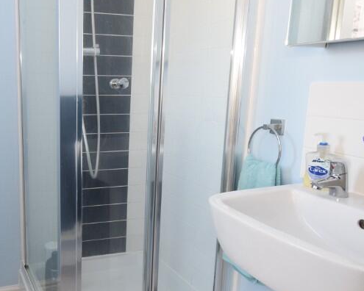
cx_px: 76
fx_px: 377
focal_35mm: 35
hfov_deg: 48.8
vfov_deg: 42.2
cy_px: 161
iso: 450
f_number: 4
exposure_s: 1/60
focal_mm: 12
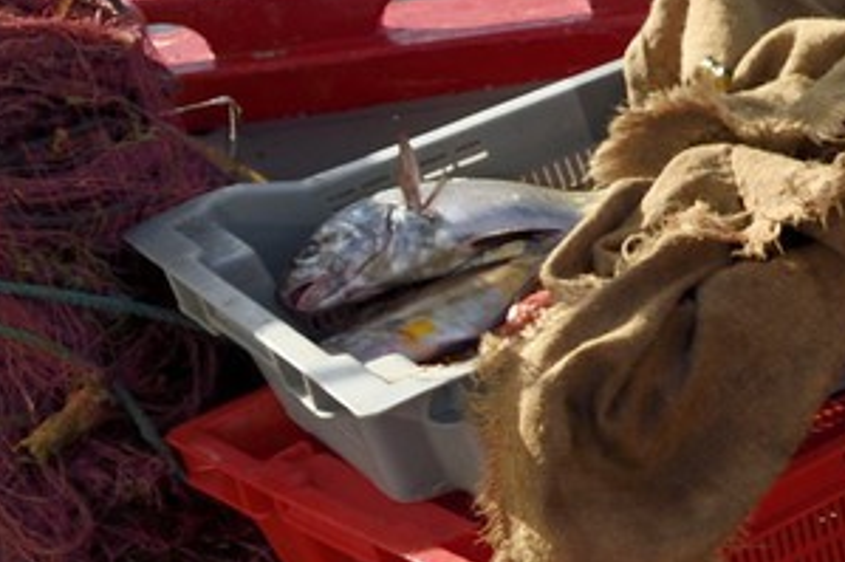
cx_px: 2196
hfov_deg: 10.7
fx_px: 3636
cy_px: 469
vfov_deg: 8.8
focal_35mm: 155
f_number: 13
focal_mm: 29
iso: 200
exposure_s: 1/125
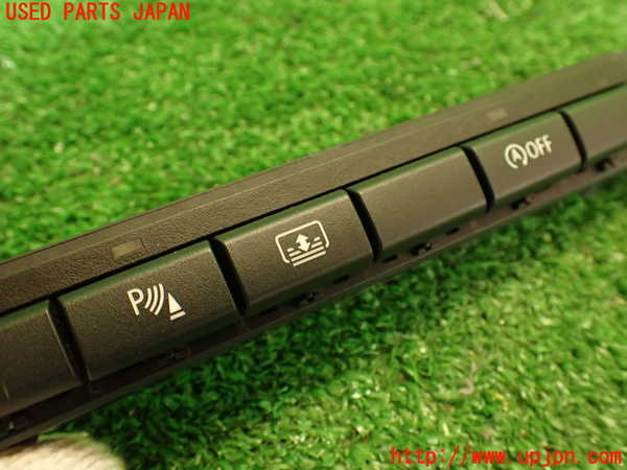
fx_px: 580
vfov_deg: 44.2
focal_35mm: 32
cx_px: 314
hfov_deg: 56.8
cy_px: 235
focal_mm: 5.79
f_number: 2.4
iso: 400
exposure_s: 1/30
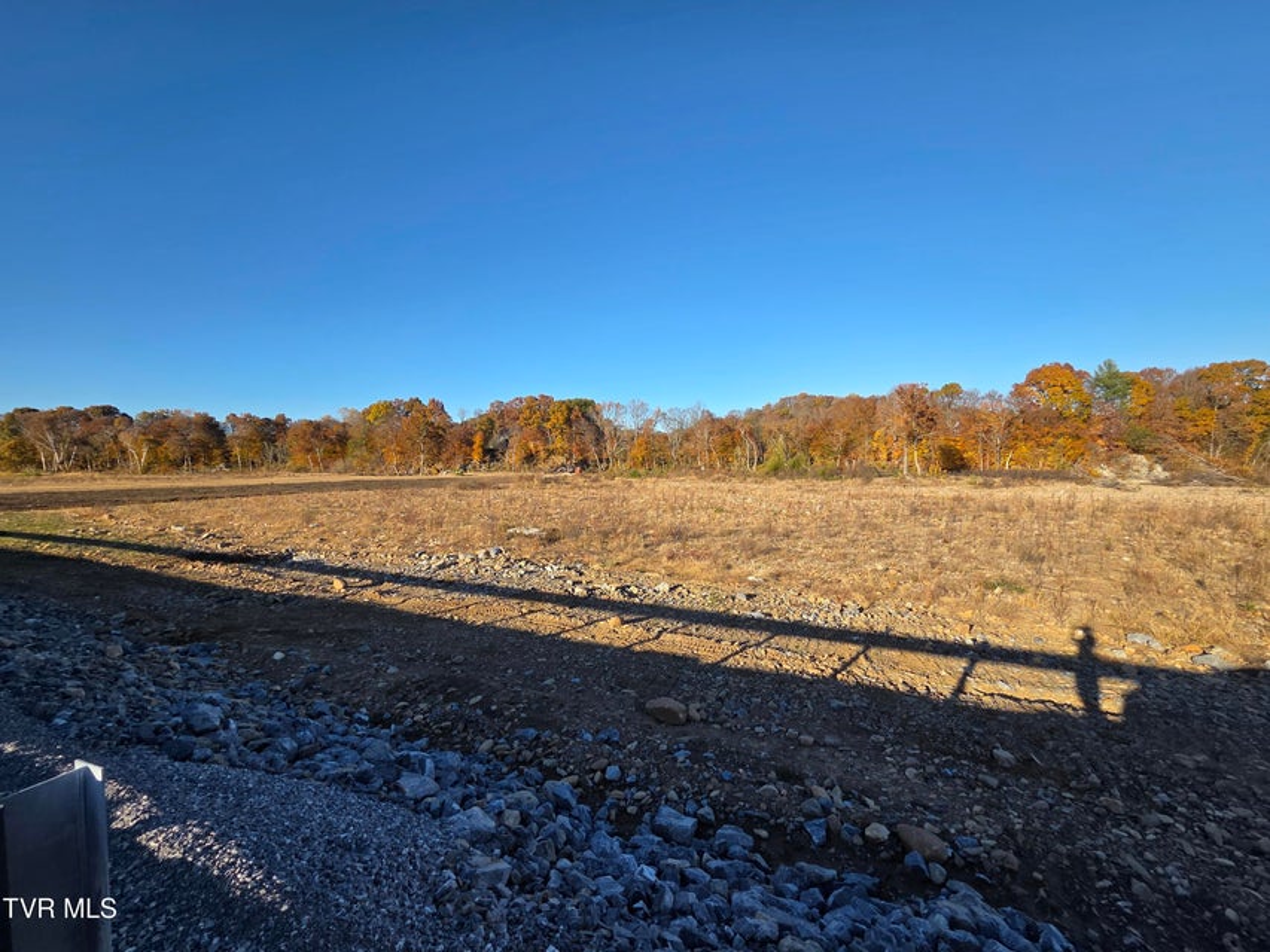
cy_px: 476
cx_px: 635
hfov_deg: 106.2
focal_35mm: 13
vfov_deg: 89.9
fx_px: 477
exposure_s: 1/1073
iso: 50
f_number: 2.2
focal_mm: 2.2
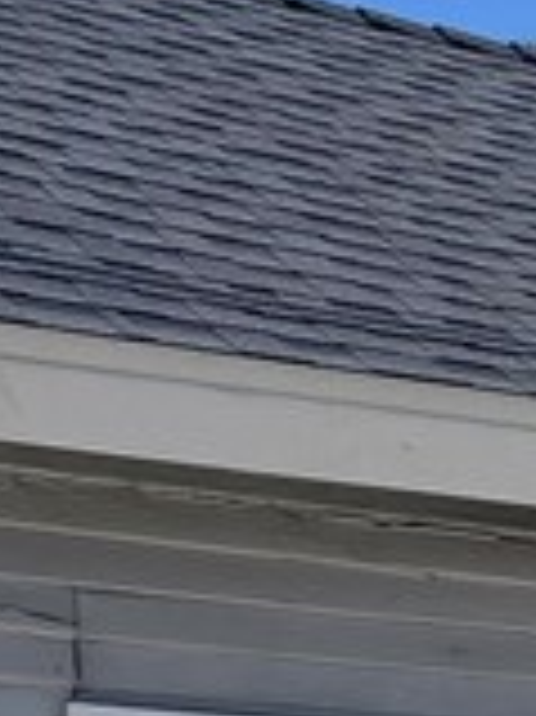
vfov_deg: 11.3
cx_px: 1333
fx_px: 3328
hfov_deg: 8.4
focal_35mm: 161
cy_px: 1328
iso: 32
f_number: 1.6
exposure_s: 1/7407
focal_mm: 5.1
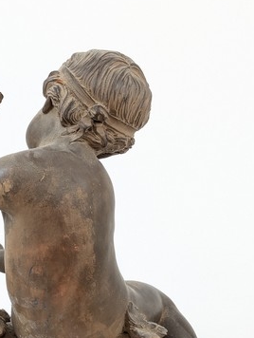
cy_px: 225
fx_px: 791
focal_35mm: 81
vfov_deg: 24.0
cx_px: 49
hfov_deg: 18.1
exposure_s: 1/99.9
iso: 86
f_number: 1.85
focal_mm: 6.81
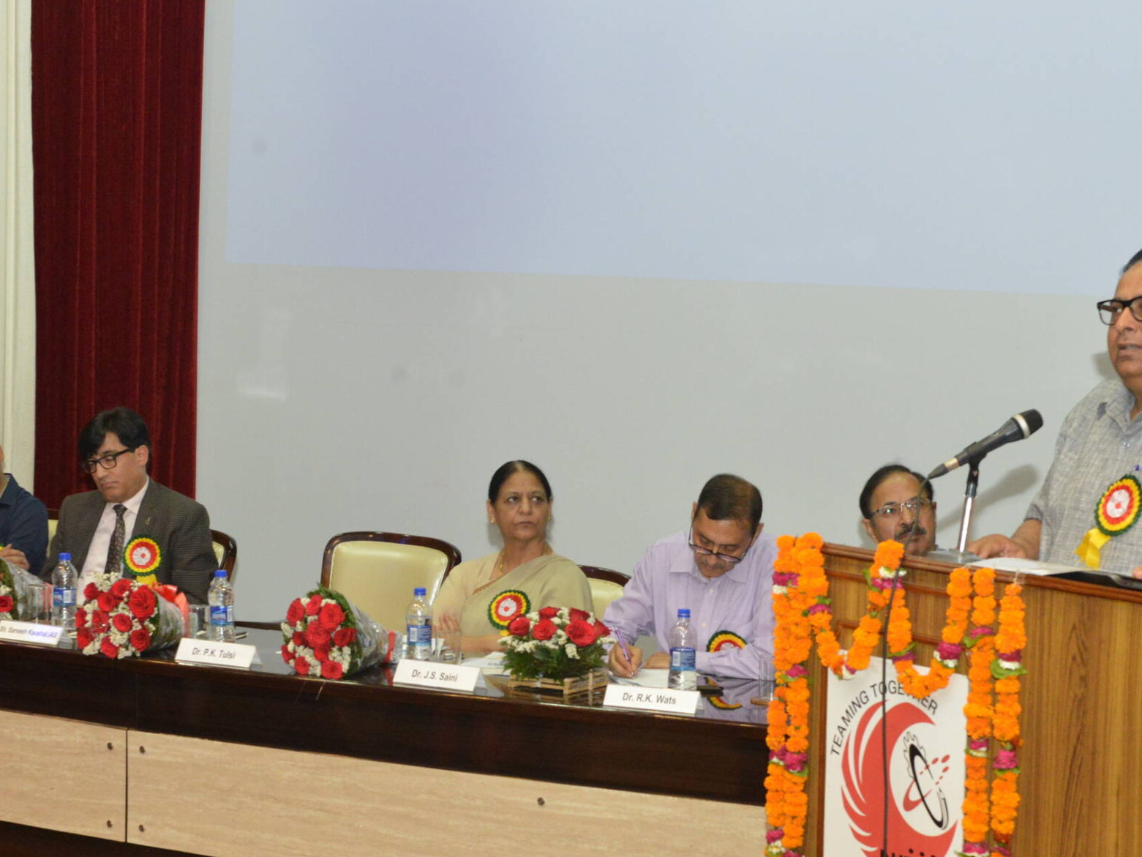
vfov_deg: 17.9
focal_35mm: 82
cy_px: 569
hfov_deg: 23.8
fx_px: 2705
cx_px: 566
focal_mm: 52
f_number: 7.1
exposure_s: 1/60
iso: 4500
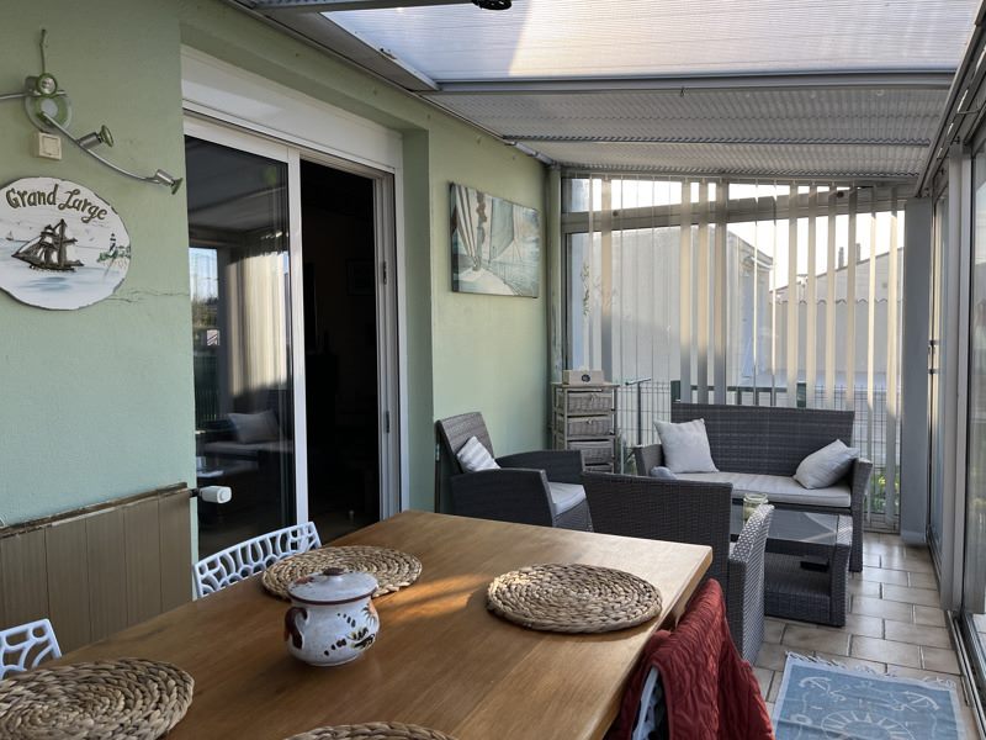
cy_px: 370
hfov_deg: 67.3
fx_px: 741
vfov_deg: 53.1
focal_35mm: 26
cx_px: 493
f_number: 1.6
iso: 50
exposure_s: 1/473
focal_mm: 5.1
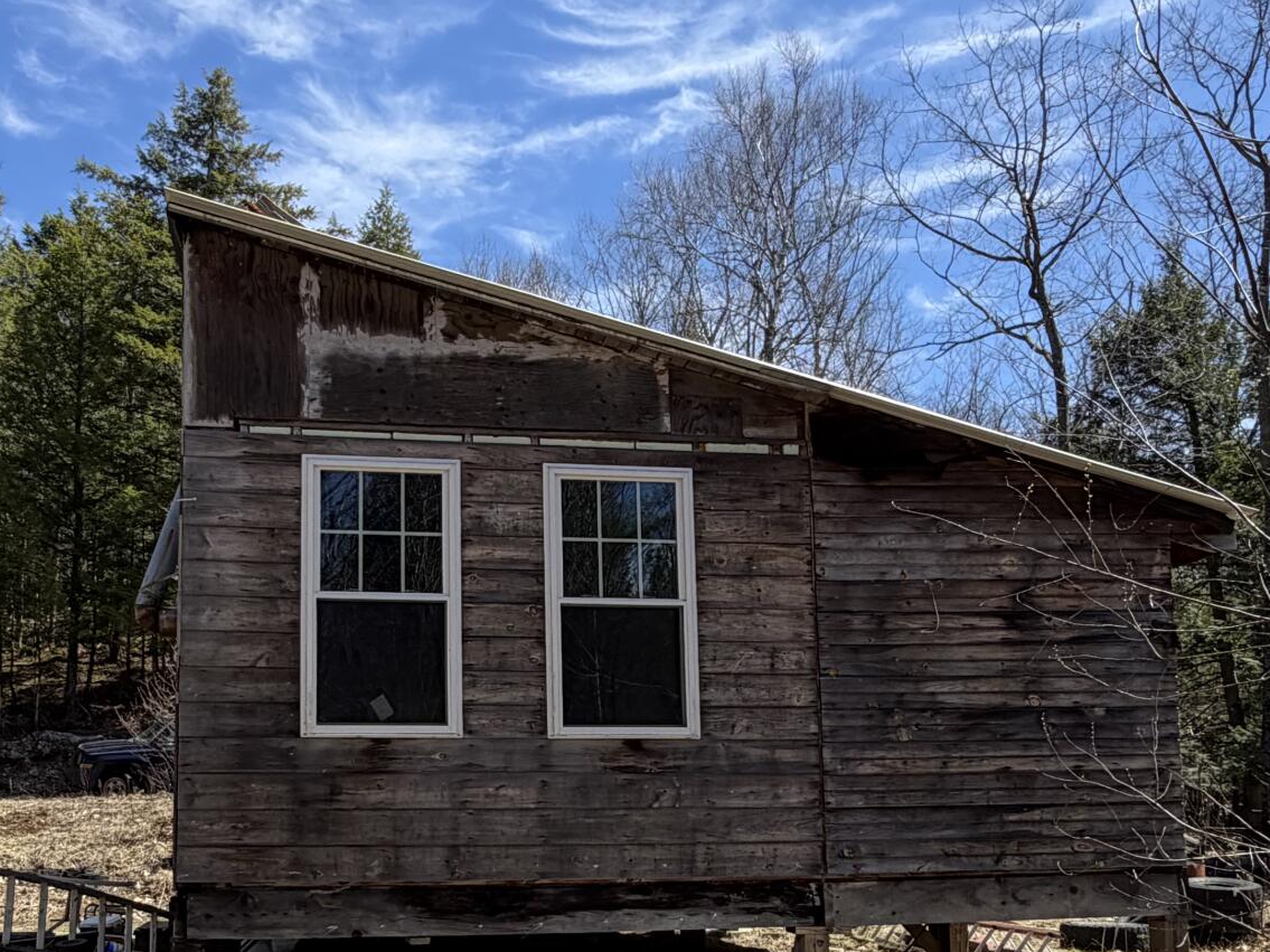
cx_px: 516
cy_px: 685
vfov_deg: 37.9
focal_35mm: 37
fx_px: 1357
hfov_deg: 49.9
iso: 32
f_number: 2.2
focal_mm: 2.22
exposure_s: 1/770
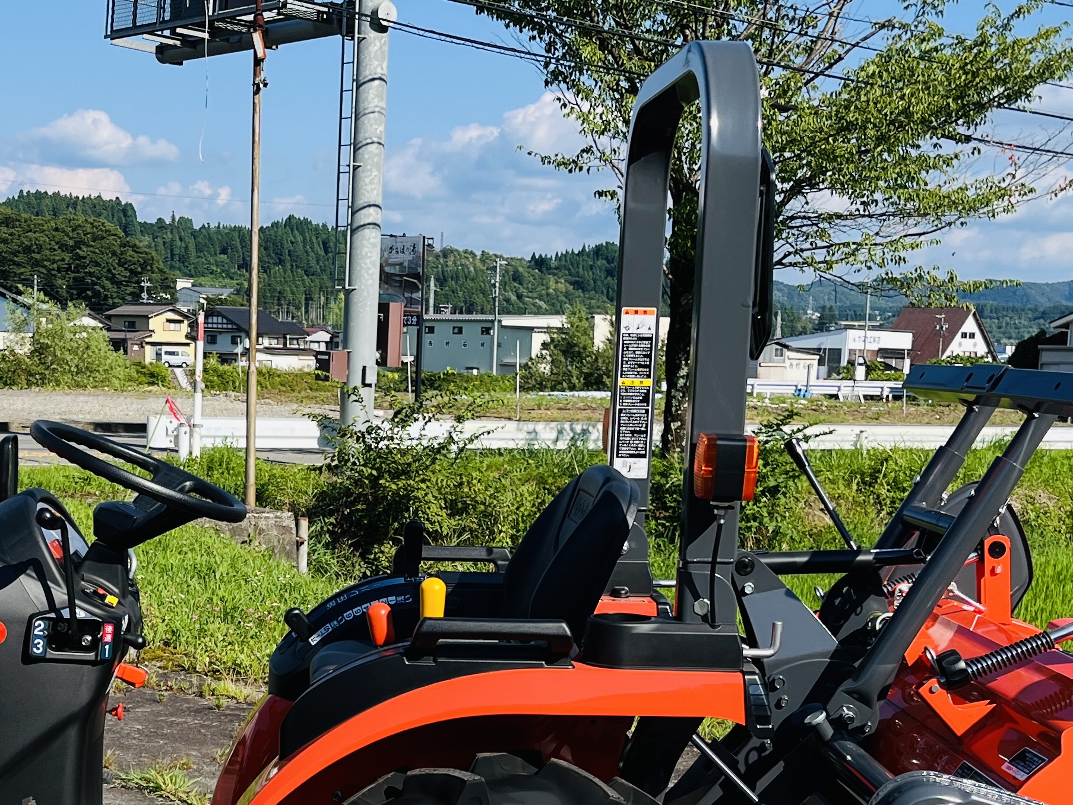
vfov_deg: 24.8
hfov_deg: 33.0
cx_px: 360
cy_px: 660
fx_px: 1798
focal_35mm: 58
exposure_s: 1/2825
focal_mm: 5.1
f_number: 1.6
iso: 50
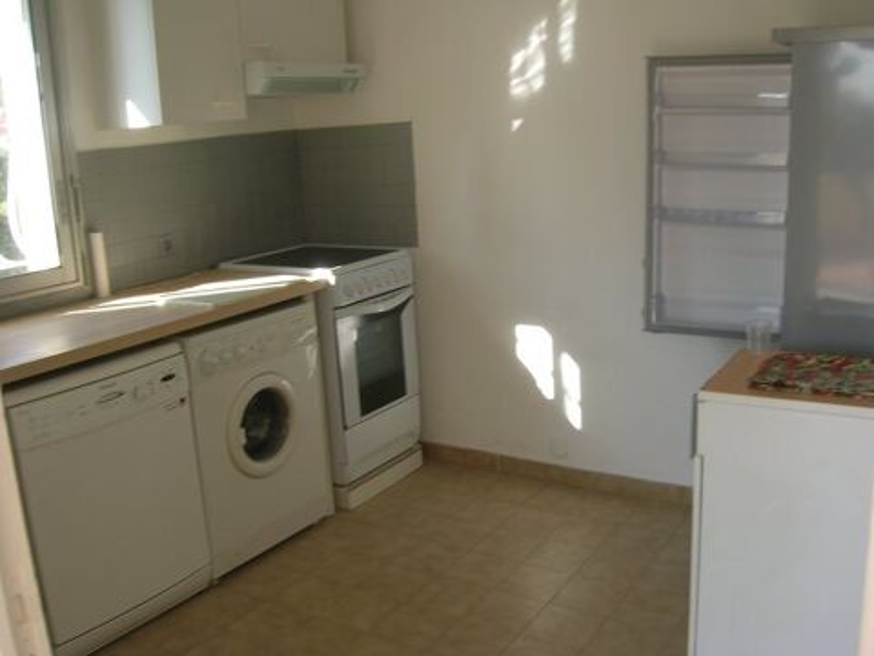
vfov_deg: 41.8
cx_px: 437
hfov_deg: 54.0
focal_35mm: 34
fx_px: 858
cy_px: 328
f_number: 4.9
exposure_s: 1/36.3
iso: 50
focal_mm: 5.7
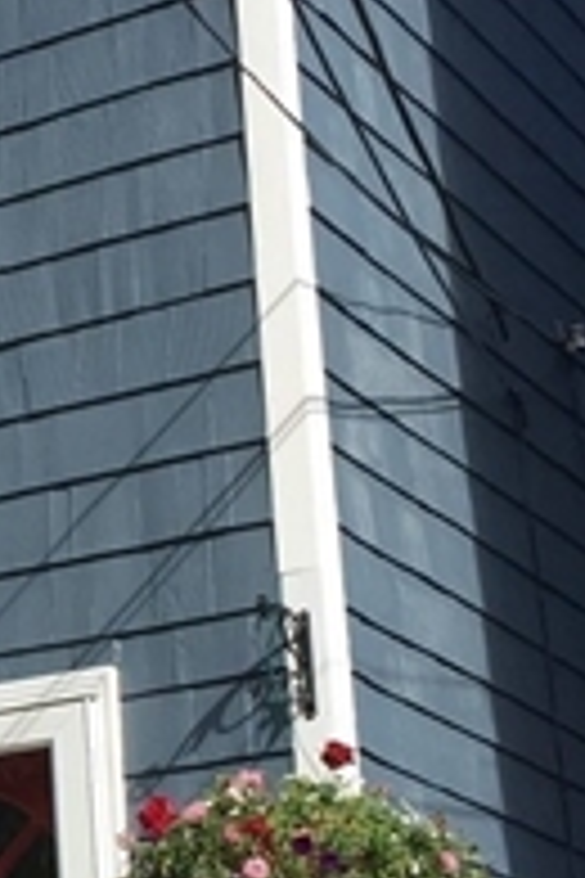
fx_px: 2900
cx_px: -652
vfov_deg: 17.1
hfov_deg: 10.4
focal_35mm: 119
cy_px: 716
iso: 32
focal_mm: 4.15
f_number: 2.2
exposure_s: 1/1199
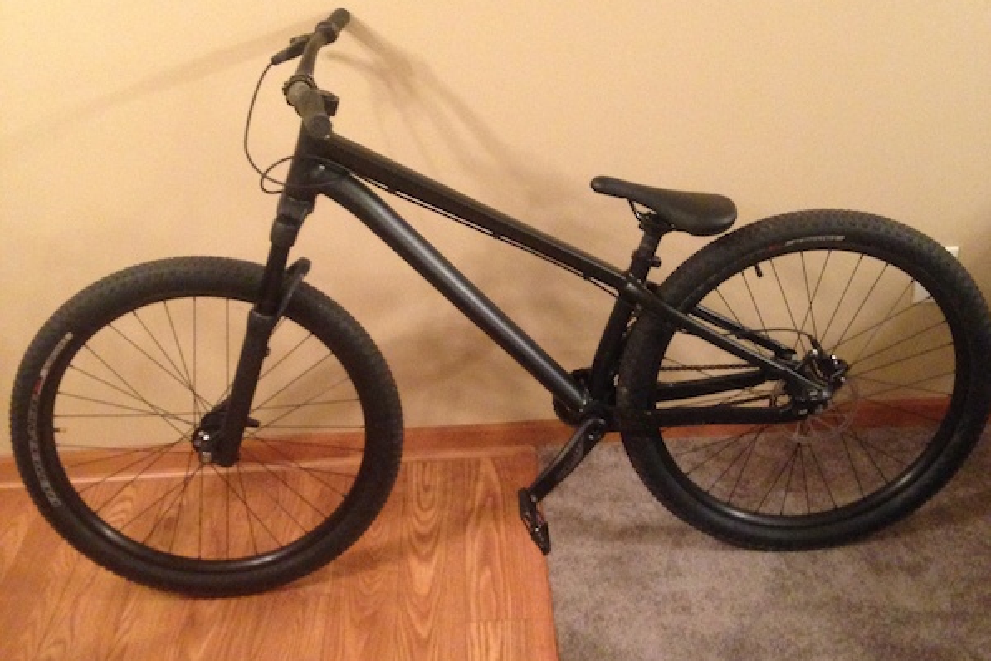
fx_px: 1266
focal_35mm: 46
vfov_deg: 29.2
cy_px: 307
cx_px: 496
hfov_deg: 42.7
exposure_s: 1/15
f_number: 2.4
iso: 500
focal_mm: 4.12
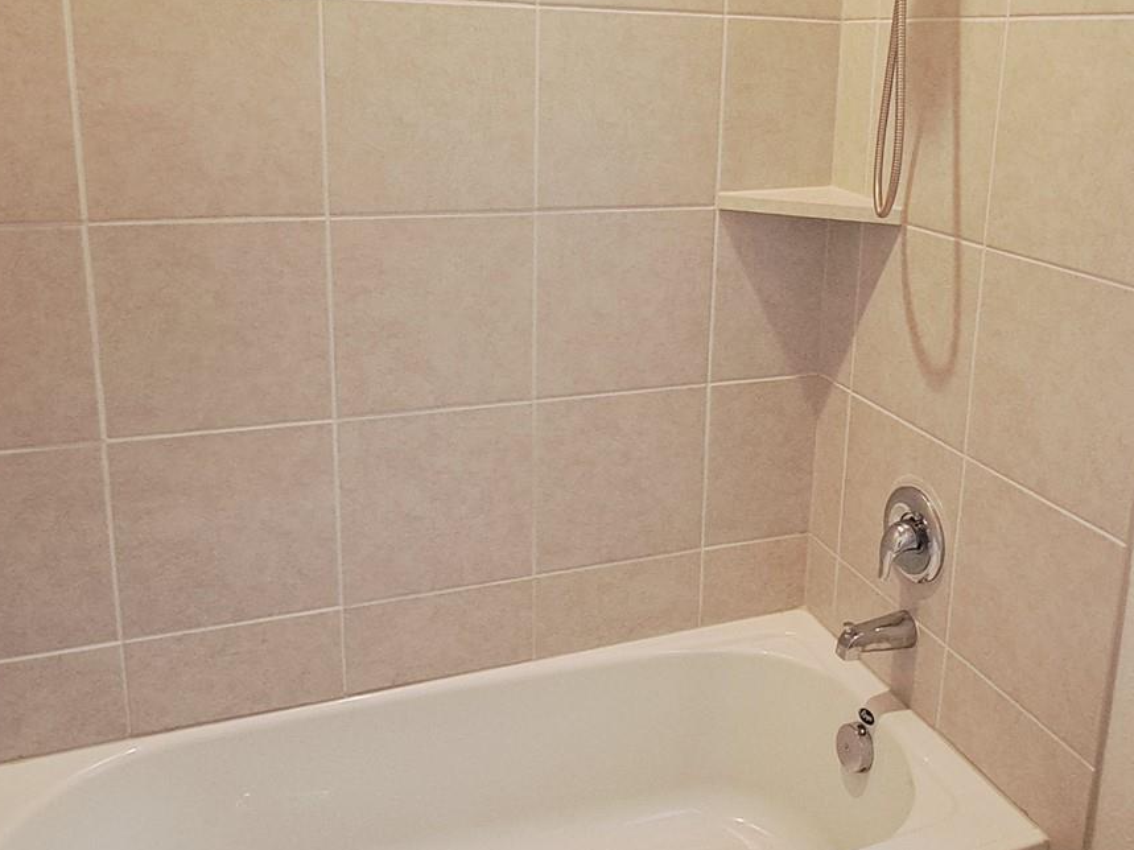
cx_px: 659
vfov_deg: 45.0
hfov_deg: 58.1
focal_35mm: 31
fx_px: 1015
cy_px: 310
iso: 100
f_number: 2.2
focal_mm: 1.74
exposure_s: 1/50
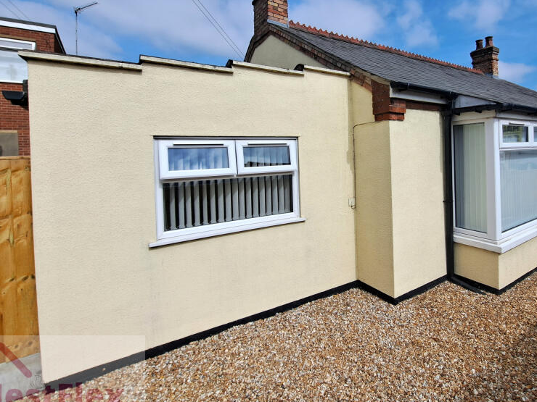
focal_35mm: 18
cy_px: 150
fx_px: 279
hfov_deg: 86.3
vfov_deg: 70.4
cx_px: 331
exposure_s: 1/1600
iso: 50
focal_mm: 1.74
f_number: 2.2
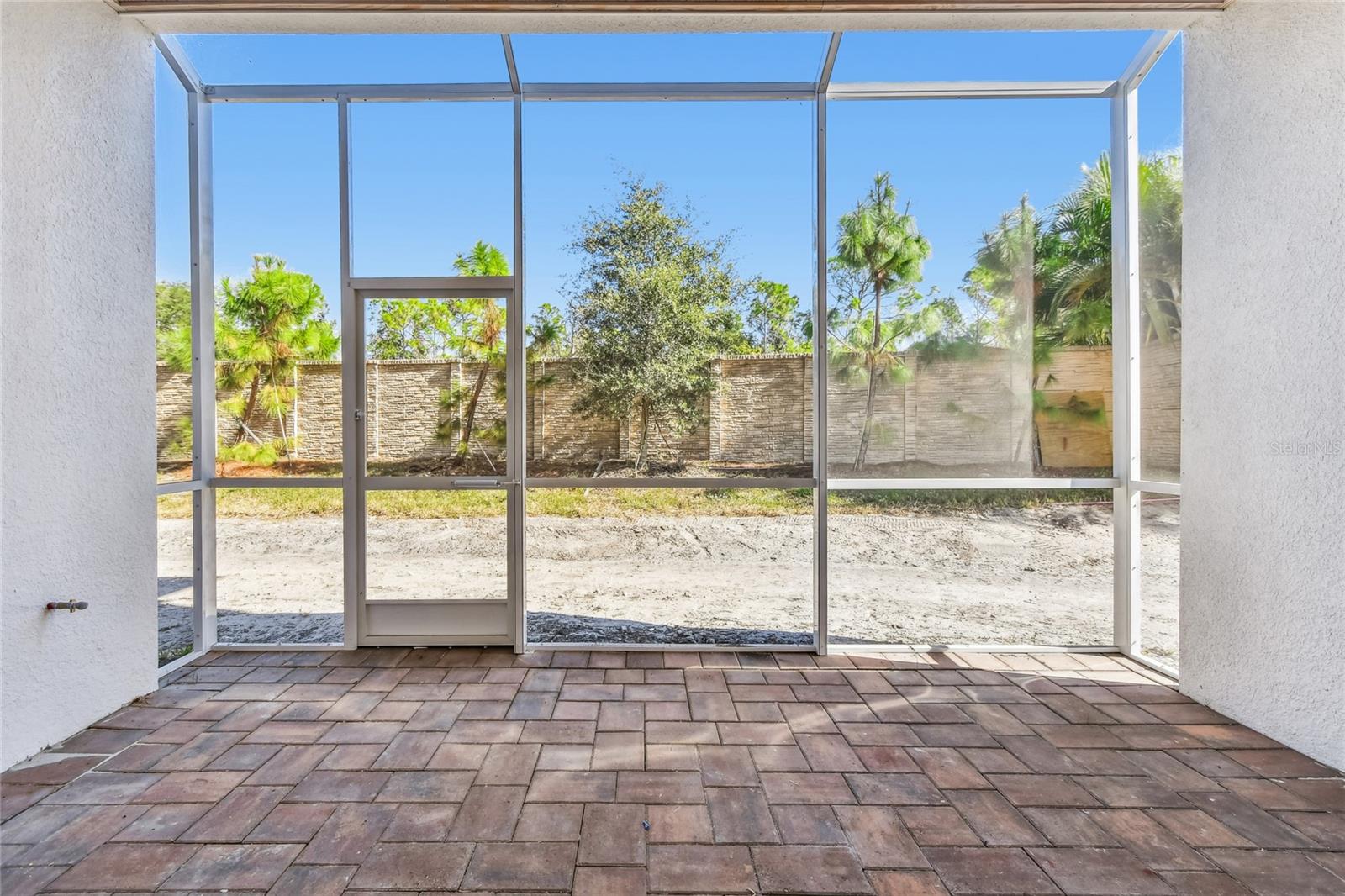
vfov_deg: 77.3
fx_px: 560
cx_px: 672
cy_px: 448
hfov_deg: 100.4
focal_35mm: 15
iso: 100
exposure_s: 1/100
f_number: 7.1
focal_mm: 10
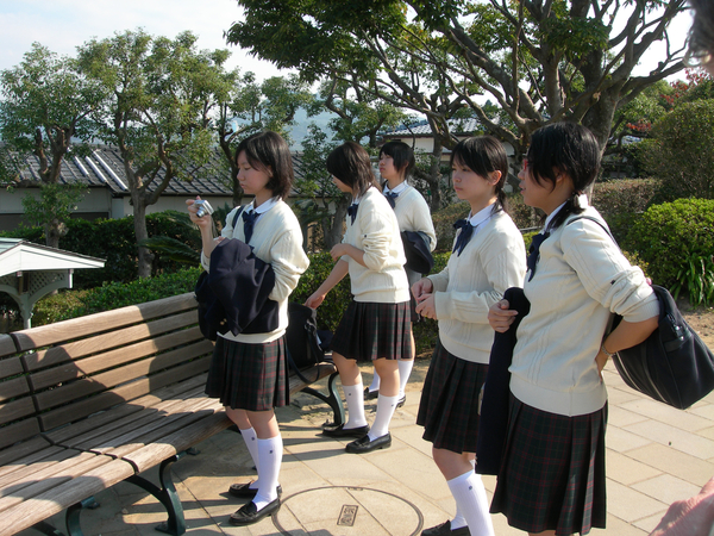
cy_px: 268
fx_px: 784
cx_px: 357
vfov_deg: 37.7
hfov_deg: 49.0
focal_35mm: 38
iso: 50
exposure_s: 1/299
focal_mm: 7.8
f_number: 4.8
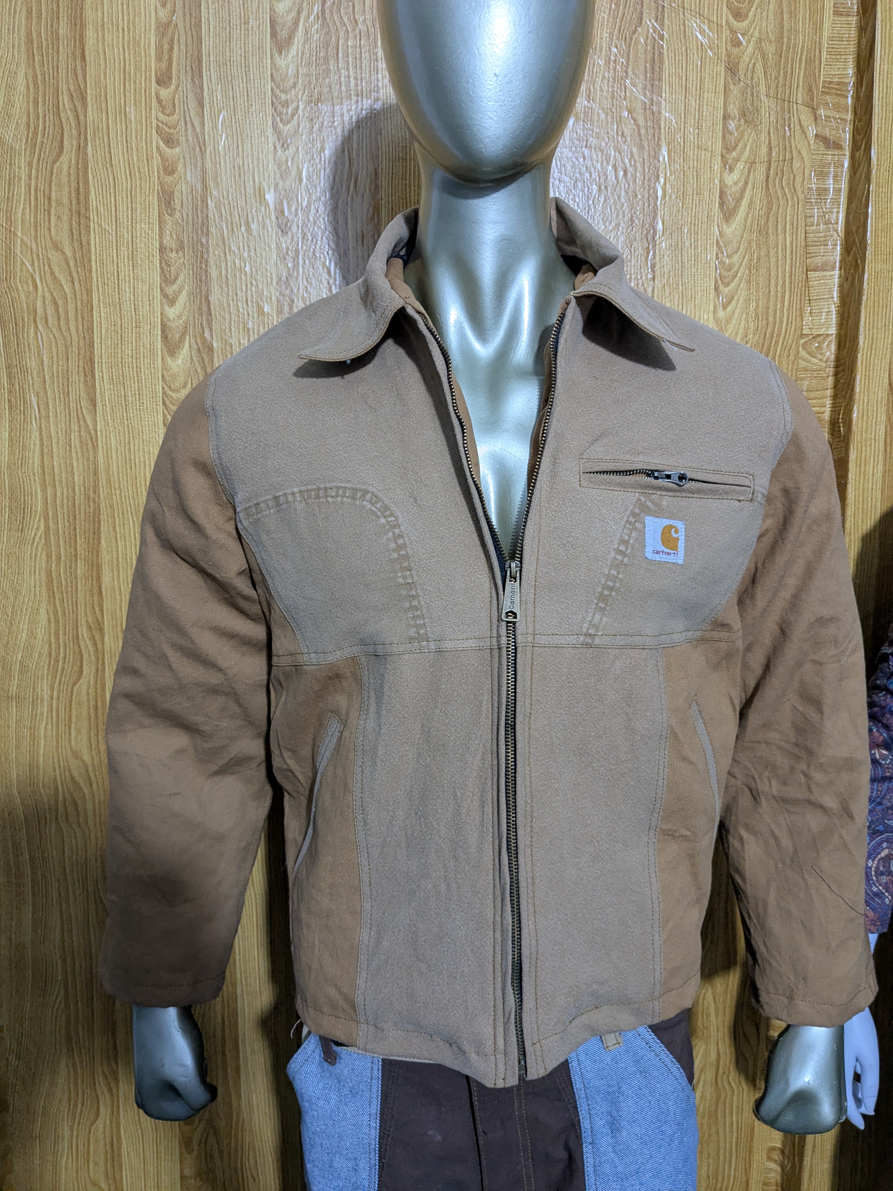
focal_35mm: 27
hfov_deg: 51.4
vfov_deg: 65.3
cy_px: 596
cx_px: 446
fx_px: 929
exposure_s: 1/50
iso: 288
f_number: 1.73
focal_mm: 4.38
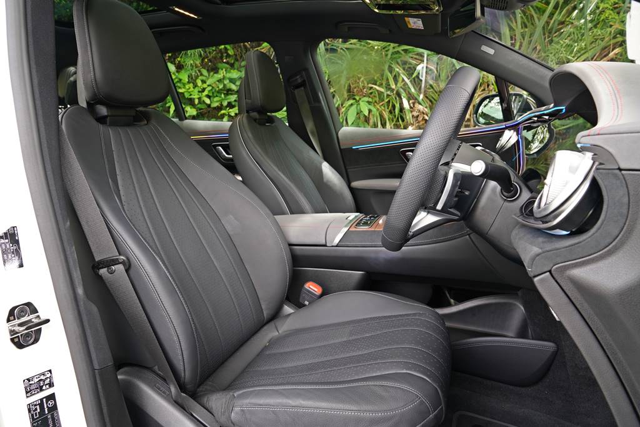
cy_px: 214
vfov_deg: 51.3
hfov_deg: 71.5
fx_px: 444
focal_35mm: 25
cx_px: 320
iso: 400
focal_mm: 25
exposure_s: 1/25
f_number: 8
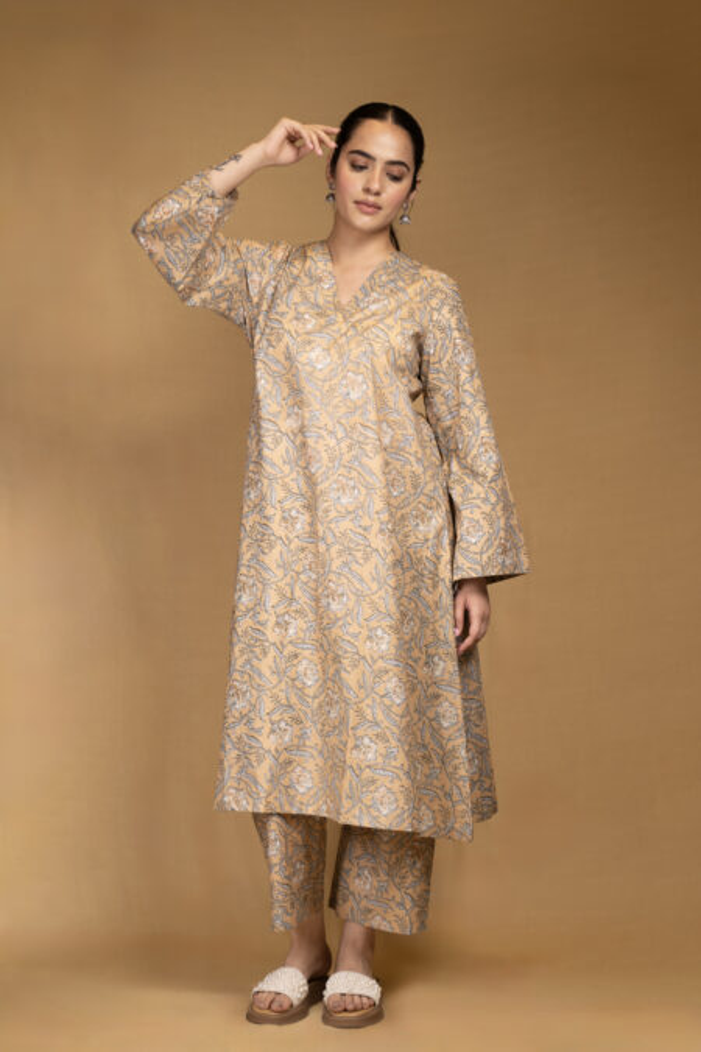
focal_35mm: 70
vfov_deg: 28.8
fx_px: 2044
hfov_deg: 19.5
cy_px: 526
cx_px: 350
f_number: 4.5
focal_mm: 70
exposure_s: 1/100
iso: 200
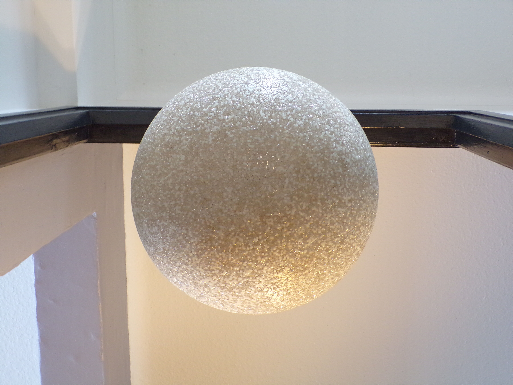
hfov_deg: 44.8
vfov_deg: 34.3
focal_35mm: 42
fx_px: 622
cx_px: 256
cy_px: 192
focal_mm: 7.6
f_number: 3.4
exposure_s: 1/17
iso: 278
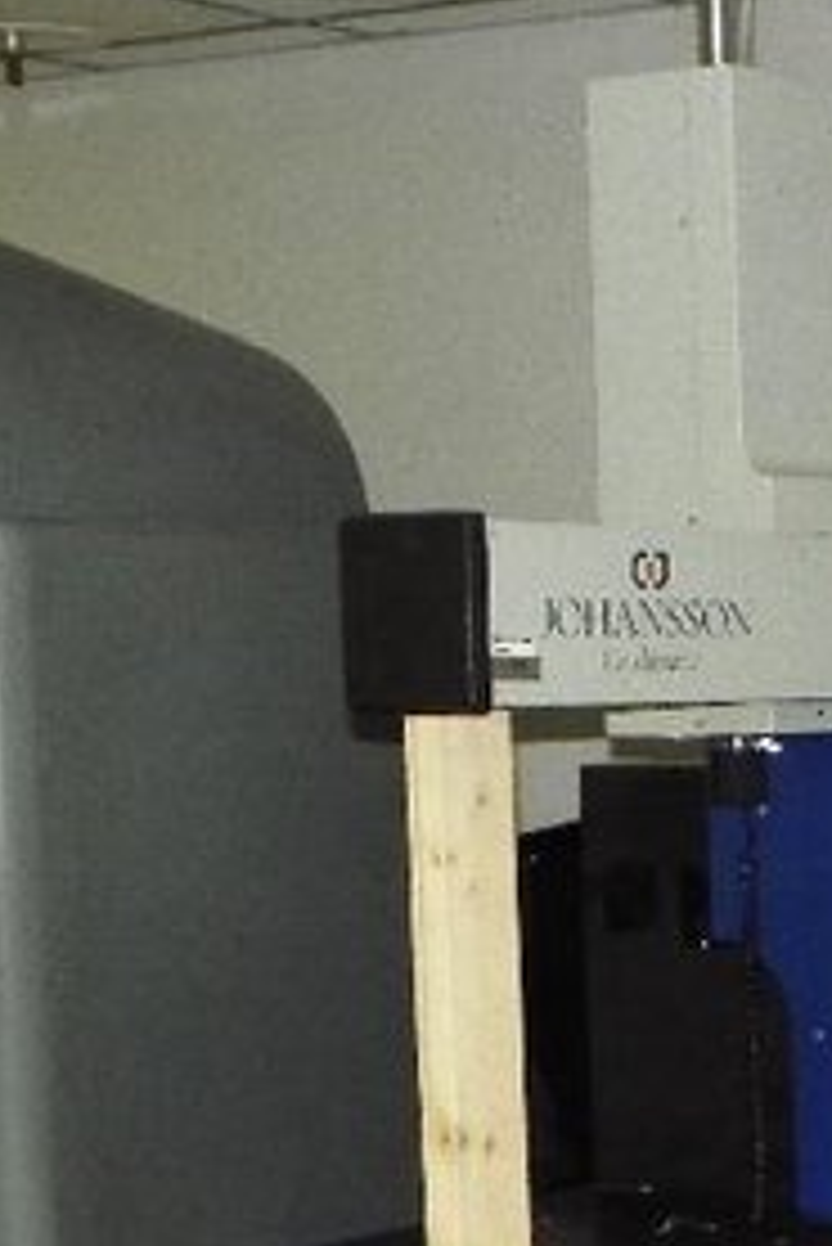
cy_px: 1089
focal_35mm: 93
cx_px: 1430
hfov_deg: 13.4
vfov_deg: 21.5
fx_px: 3220
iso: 200
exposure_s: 1/30
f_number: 2.8
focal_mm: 5.5
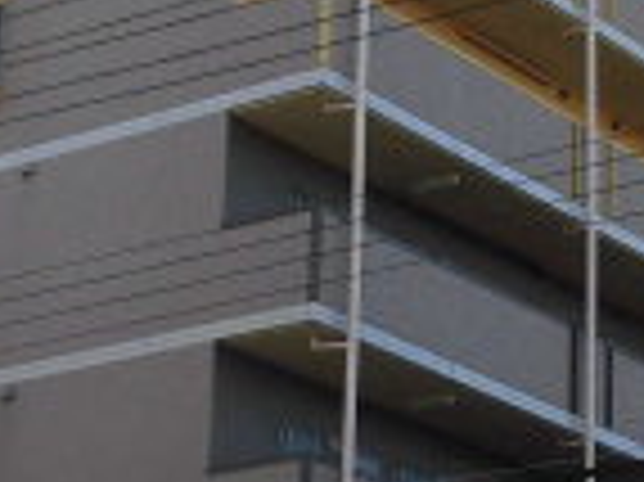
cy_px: 86
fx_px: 2658
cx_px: 491
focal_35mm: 143
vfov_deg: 10.3
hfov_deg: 13.8
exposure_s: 1/400
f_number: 3.5
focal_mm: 5.81
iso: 100
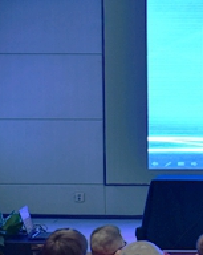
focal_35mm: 240
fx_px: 1807
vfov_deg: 8.1
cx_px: 460
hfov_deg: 6.2
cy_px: 175
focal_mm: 70
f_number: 4.5
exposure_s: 1/40
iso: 800
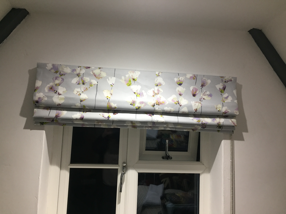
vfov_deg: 48.2
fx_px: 240
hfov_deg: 61.7
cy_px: 107
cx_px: 143
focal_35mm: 29
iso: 125
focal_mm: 4.15
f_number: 2.2
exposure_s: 1/33
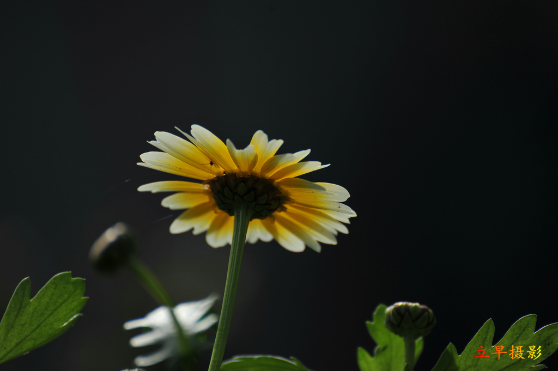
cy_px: 186
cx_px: 279
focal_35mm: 300
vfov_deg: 4.6
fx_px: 4646
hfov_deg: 6.9
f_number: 5.6
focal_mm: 300
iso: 200
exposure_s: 1/1250
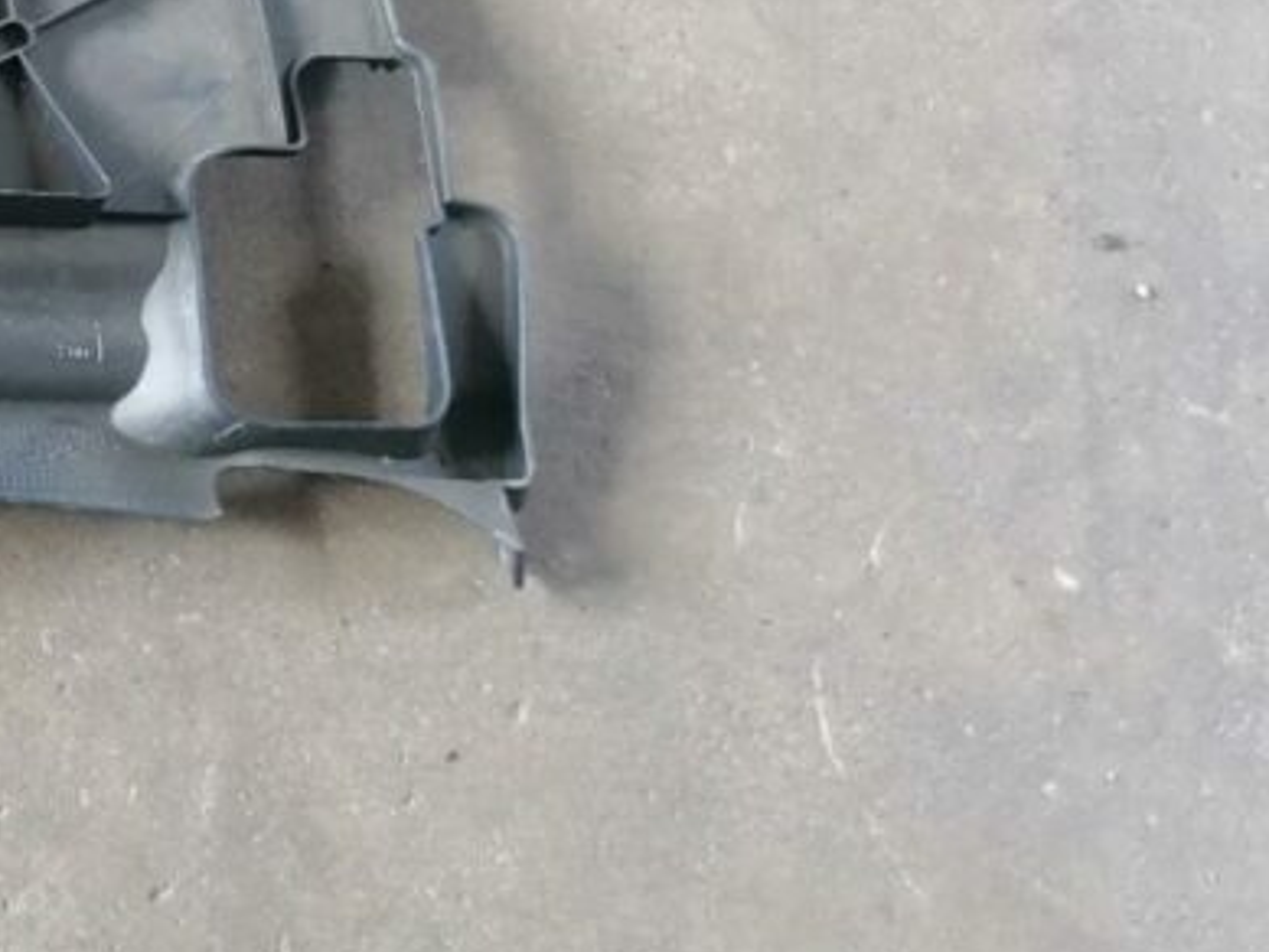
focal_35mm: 71
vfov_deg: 20.3
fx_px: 2604
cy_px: 85
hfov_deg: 24.3
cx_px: -343
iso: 320
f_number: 1.8
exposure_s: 1/33.3
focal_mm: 4.75
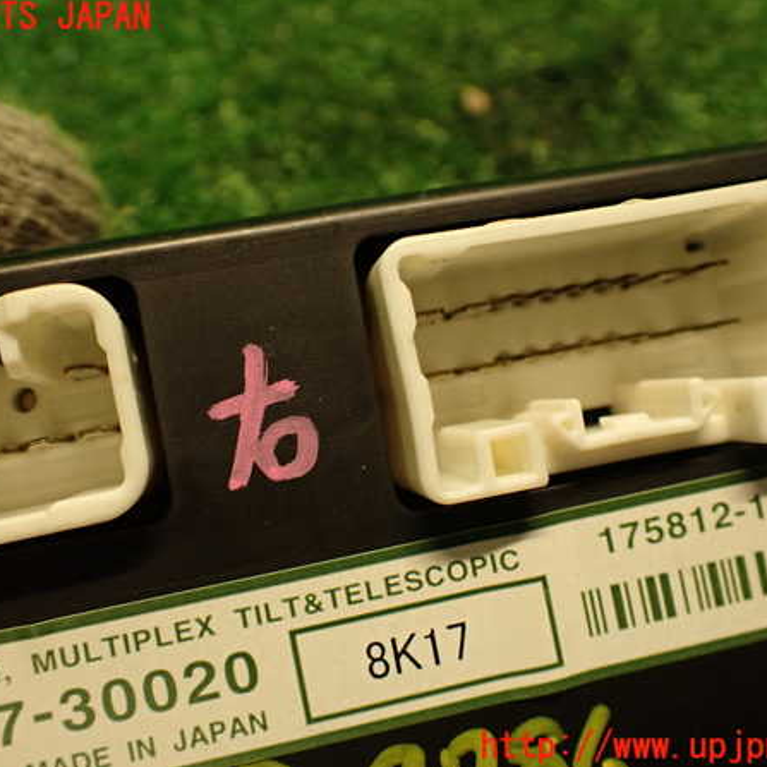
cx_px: 353
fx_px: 953
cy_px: 383
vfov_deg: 43.9
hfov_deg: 43.8
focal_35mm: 38
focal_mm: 5.79
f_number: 2.4
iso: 200
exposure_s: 1/30
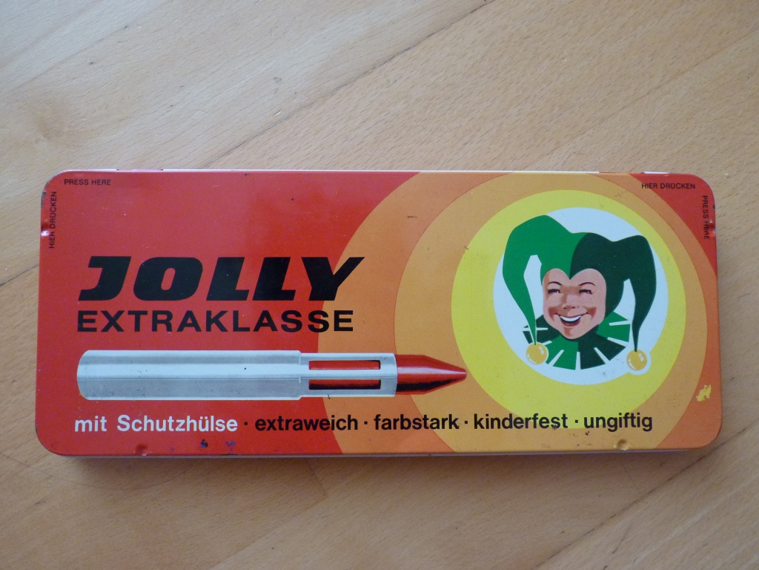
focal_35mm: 27
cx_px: 380
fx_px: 592
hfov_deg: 65.3
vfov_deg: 51.4
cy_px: 285
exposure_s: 1/30
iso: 400
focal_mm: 4.8
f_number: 2.8
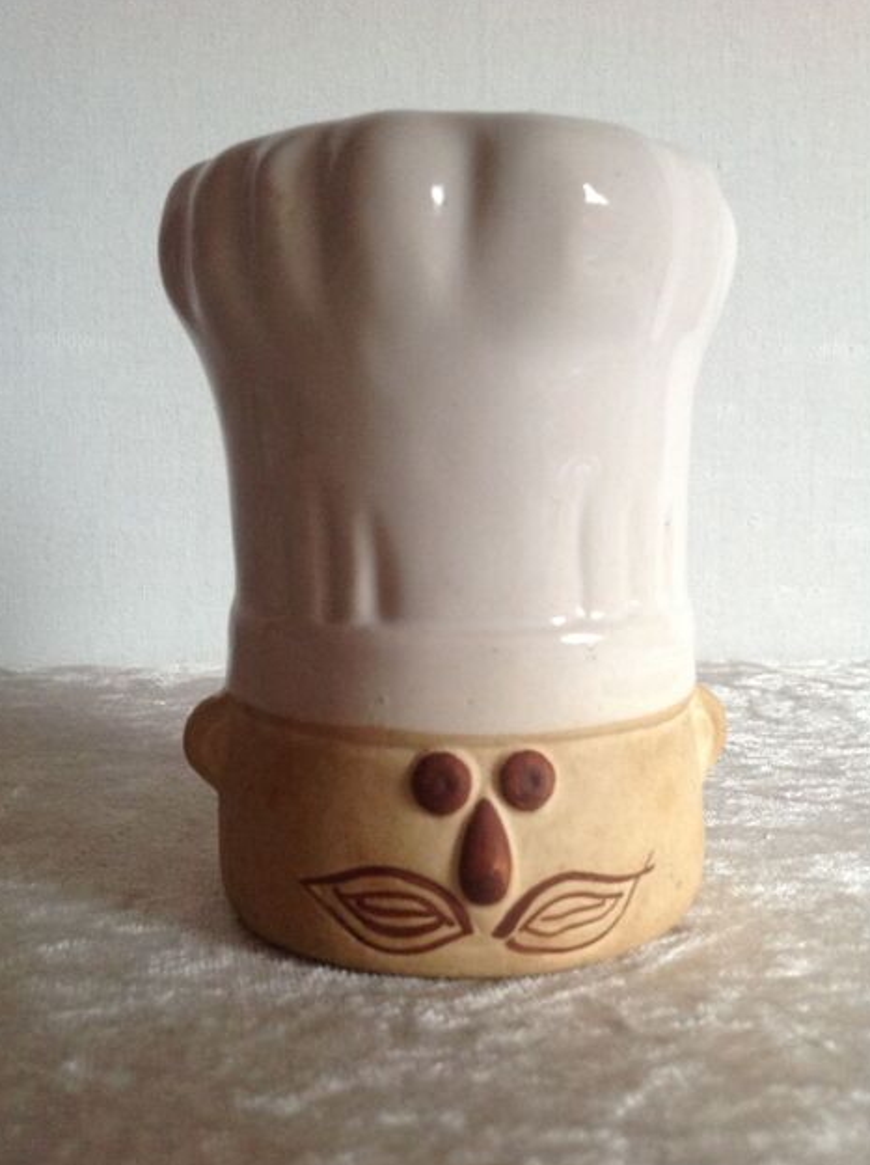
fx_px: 1209
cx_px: 434
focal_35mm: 36
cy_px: 588
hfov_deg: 39.6
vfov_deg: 51.4
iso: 200
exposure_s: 1/15
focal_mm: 4.28
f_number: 2.4
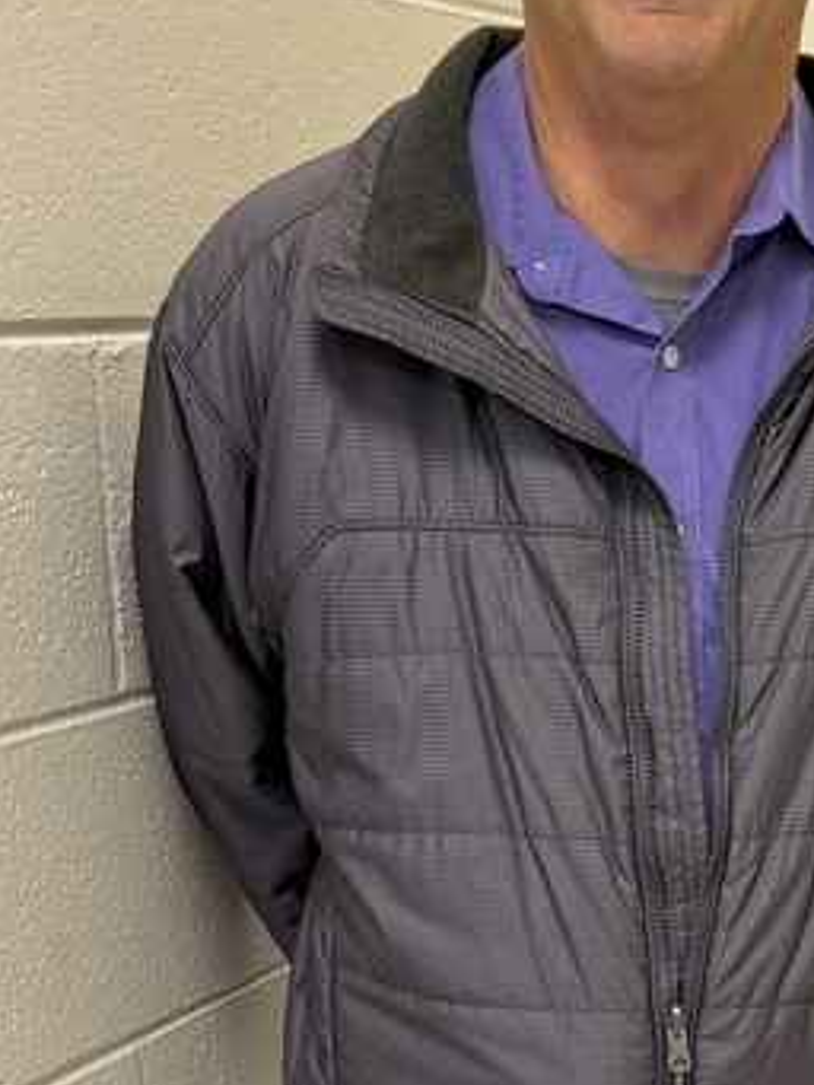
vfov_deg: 25.9
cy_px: 1034
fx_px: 2256
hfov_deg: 20.2
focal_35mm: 72
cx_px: 652
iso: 160
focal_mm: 6.76
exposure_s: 1/60
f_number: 1.78
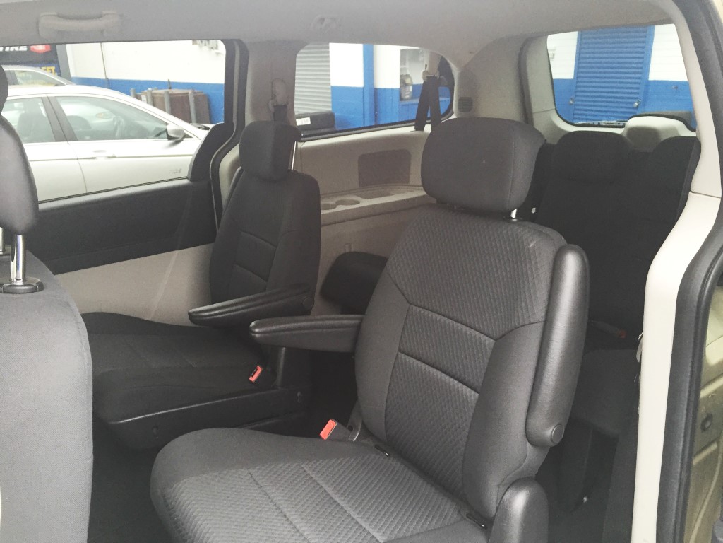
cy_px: 272
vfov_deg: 48.2
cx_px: 362
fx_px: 606
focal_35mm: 29
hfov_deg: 61.7
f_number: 2.2
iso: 50
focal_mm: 4.15
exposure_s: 1/30
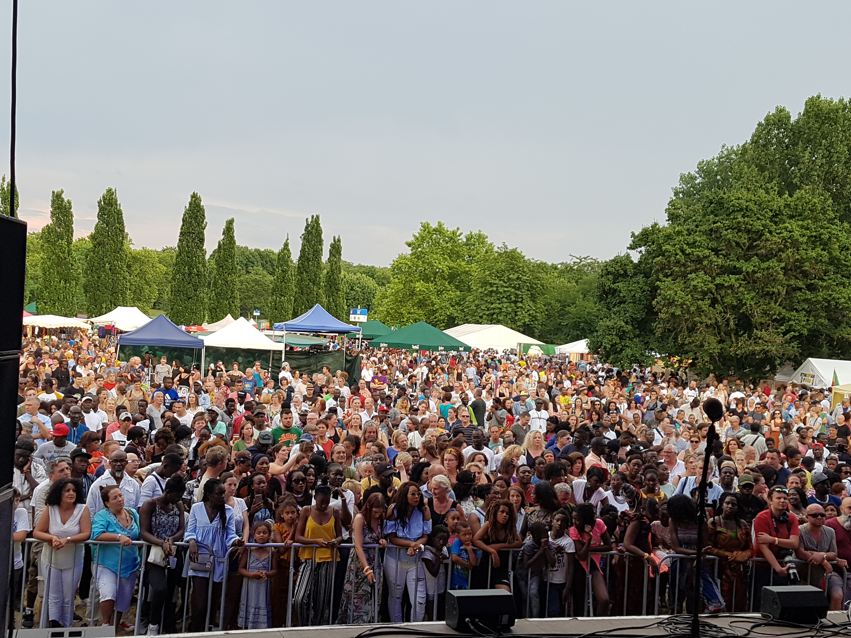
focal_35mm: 26
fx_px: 639
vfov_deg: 53.1
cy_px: 319
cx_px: 426
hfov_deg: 67.3
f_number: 1.7
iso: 50
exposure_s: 1/277
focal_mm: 4.2
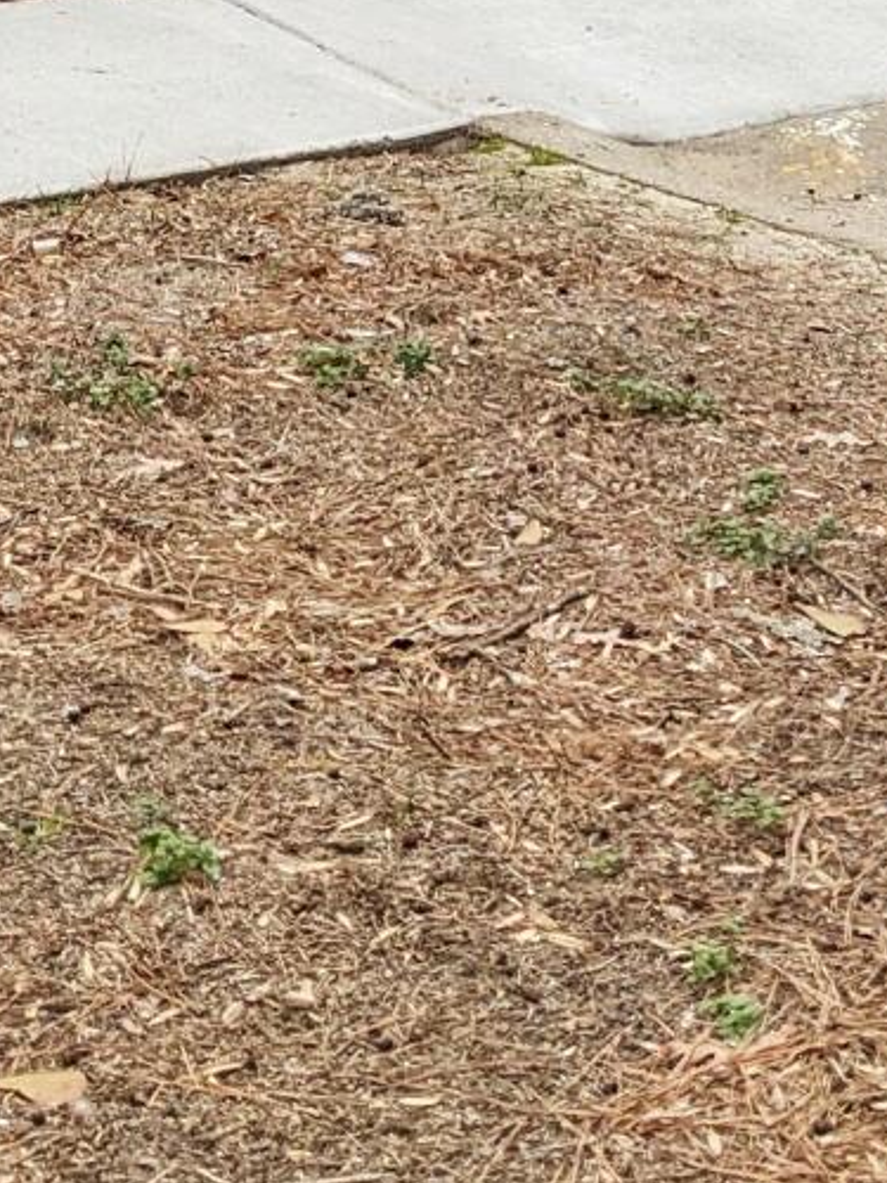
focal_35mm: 108
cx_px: 388
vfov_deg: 16.4
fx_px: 3690
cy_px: -677
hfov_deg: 13.7
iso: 56
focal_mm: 4.38
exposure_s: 1/1304
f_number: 1.73
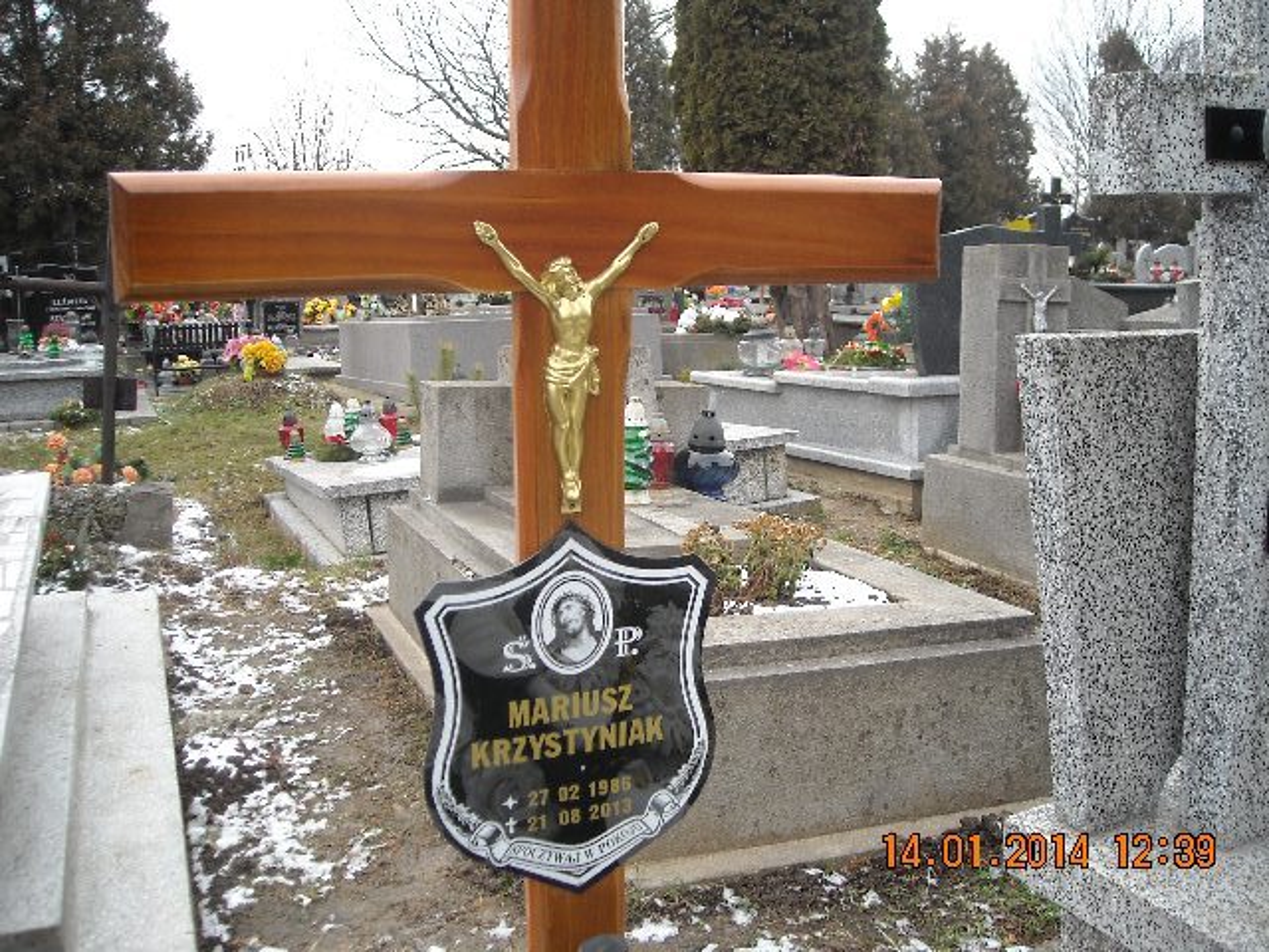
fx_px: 1283
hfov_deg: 52.6
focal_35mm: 35
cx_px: 634
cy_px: 476
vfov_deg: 40.7
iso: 64
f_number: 2.8
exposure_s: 1/105
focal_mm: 5.7
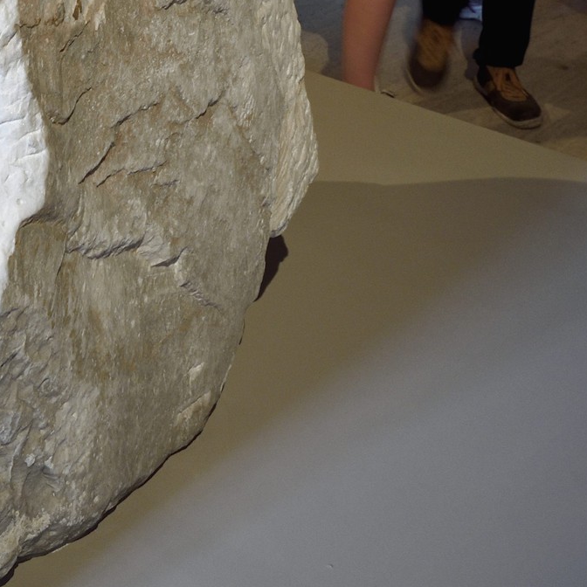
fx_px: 1631
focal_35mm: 85
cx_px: 12
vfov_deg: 17.1
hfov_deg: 19.8
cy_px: -439
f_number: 7.1
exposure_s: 1/25
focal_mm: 28
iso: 800
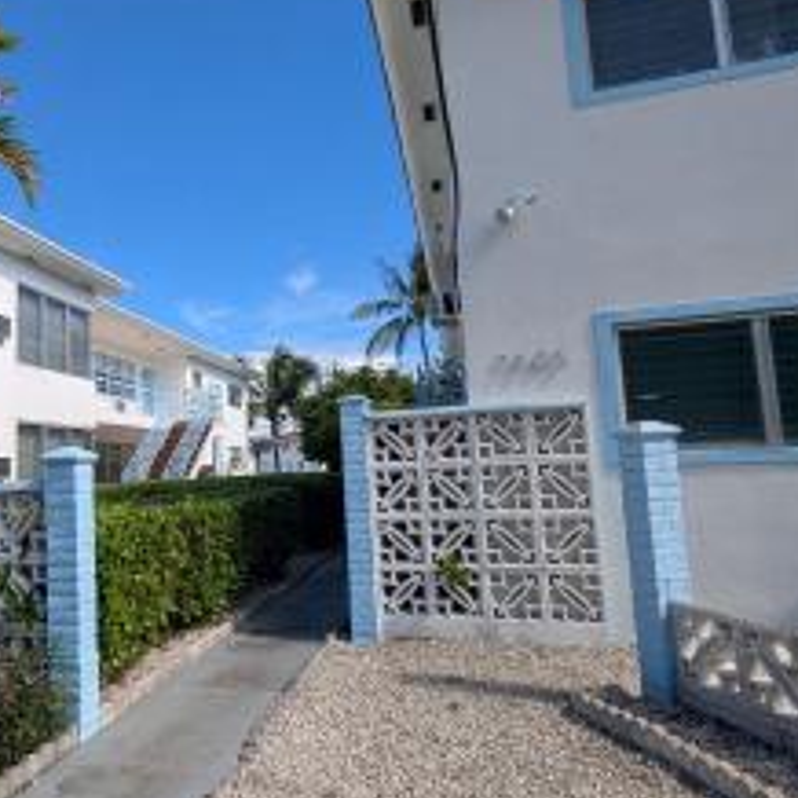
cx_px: 209
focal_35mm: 26
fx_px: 678
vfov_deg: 60.9
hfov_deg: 58.1
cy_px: 377
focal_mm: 2.35
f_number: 2.2
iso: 50
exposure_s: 1/1689
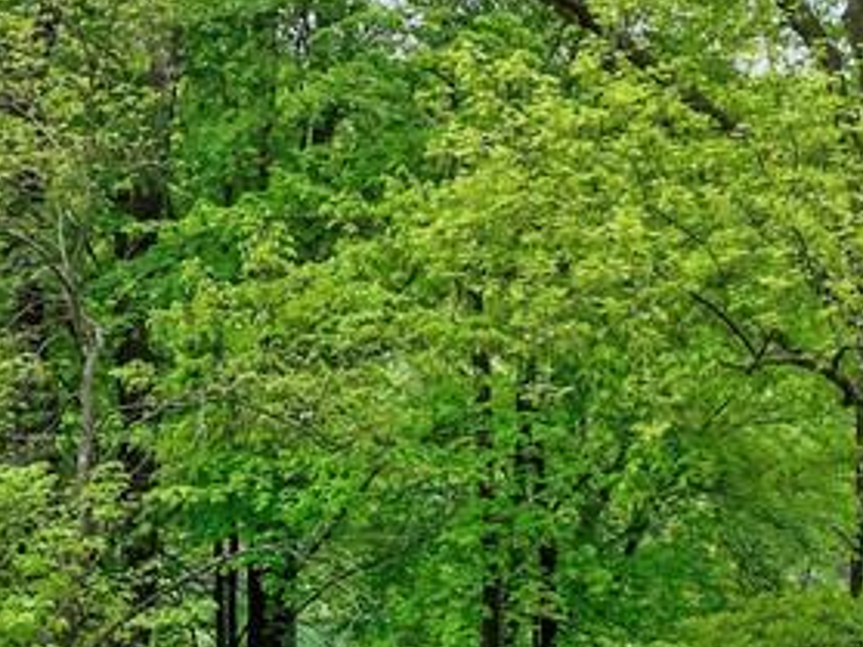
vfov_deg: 16.6
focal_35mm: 88
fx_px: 2193
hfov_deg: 22.3
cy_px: 522
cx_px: 479
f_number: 2.8
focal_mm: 12.29
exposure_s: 1/400
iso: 300
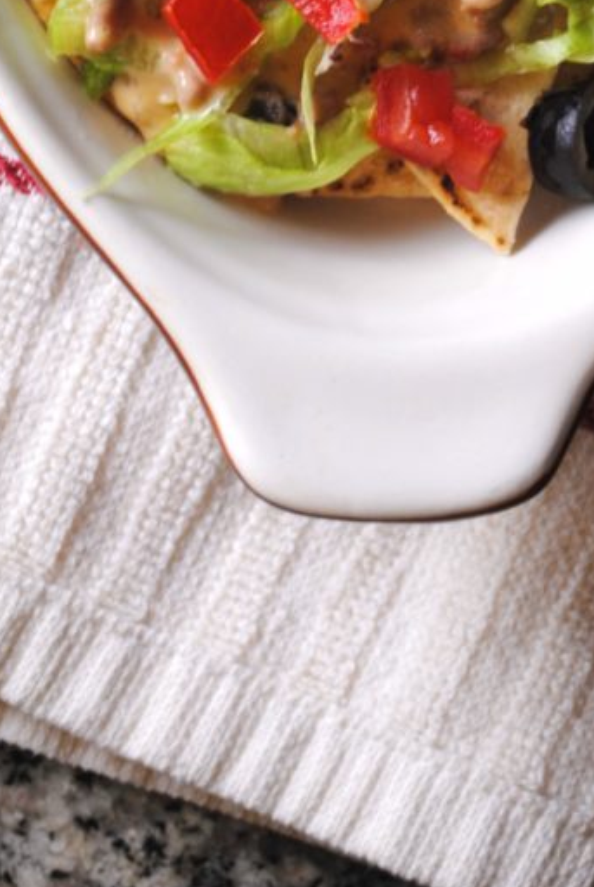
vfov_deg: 12.3
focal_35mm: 165
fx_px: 4070
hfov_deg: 8.3
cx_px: 416
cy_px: 36
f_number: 5.6
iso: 200
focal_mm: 55
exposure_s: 1/40
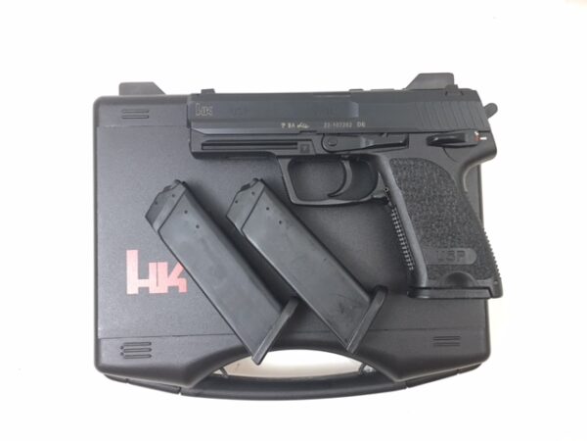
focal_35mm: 29
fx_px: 492
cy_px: 220
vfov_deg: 48.2
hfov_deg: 61.7
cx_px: 294
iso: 100
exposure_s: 1/30
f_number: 2.2
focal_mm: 4.15
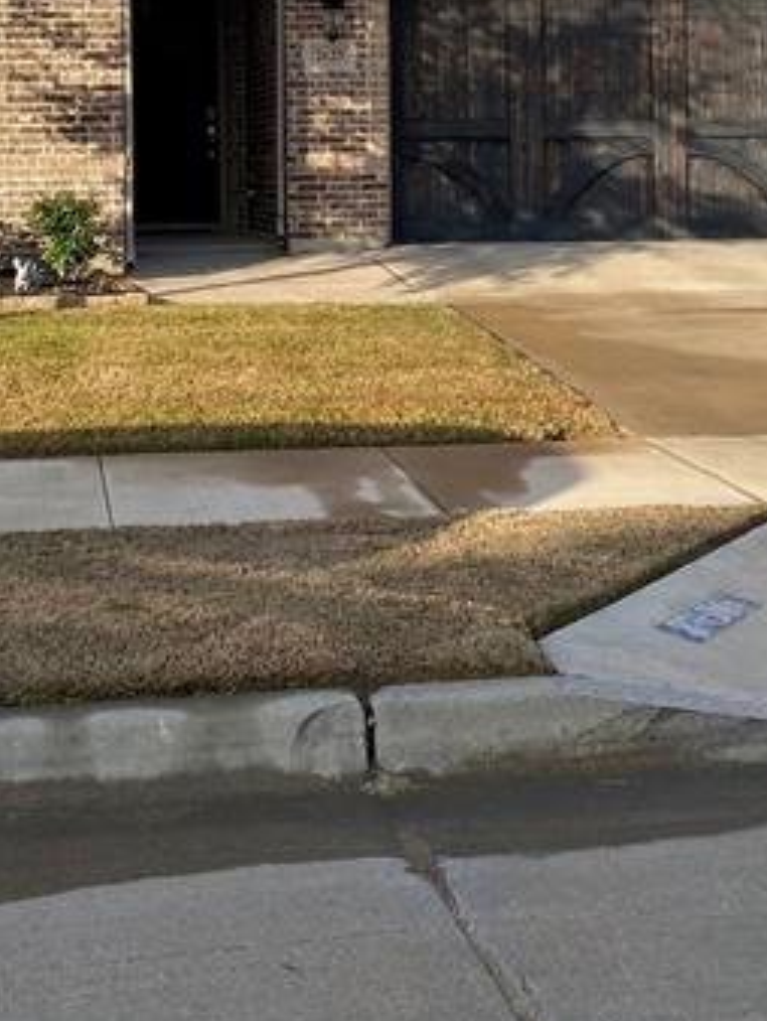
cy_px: 142
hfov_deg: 24.7
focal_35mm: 59
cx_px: 236
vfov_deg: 31.4
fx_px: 1741
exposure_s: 1/1678
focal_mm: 4.25
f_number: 1.8
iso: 32
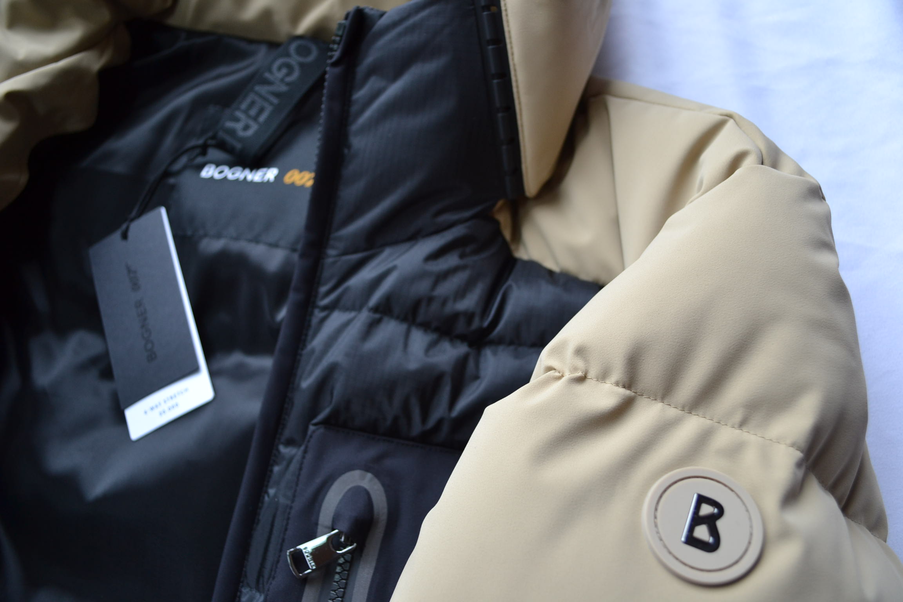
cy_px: 301
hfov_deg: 57.2
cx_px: 452
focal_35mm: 33
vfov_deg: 40.0
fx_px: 828
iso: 400
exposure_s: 1/60
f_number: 3.8
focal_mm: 22
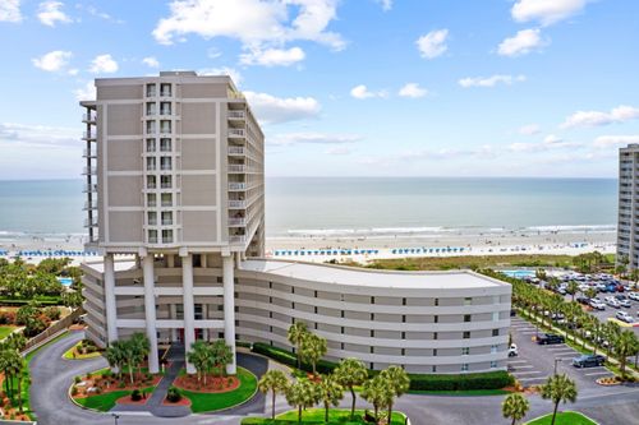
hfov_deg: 65.5
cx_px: 320
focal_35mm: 28
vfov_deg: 46.4
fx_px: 497
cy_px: 212
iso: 100
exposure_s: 1/500
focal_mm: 10.3
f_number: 8
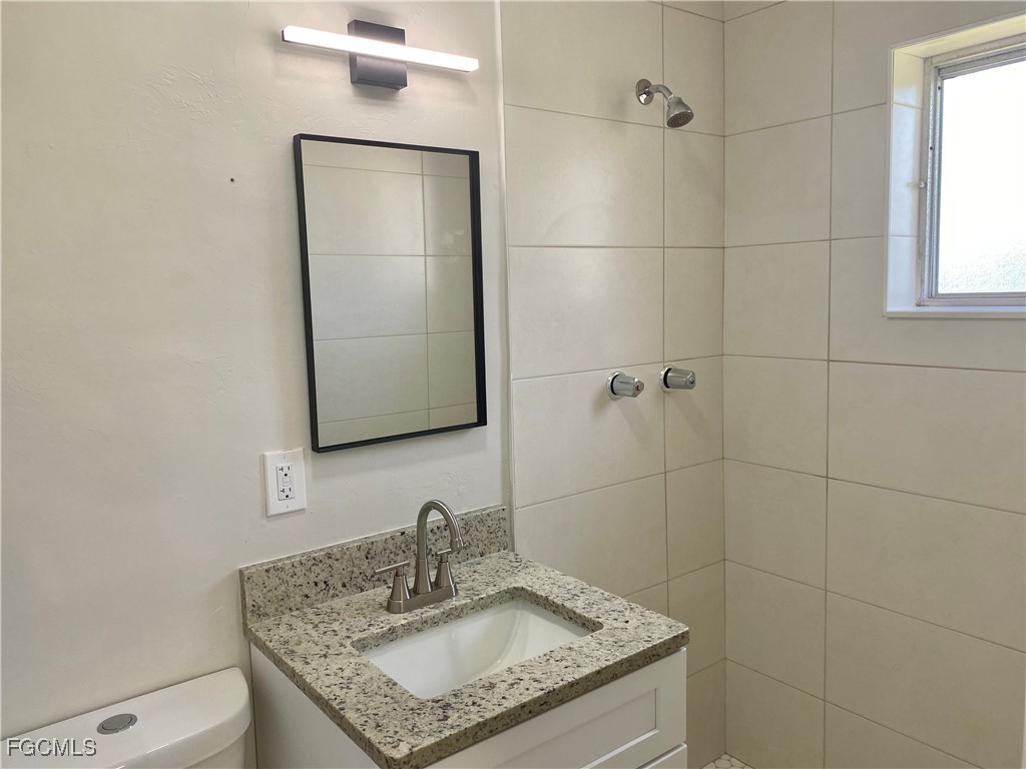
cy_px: 384
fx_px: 771
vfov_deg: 53.1
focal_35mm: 26
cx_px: 513
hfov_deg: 67.3
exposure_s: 1/122
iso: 50
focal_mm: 4.25
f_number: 1.8
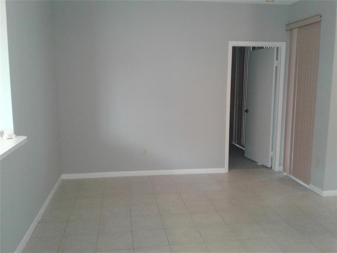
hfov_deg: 55.4
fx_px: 321
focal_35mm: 33
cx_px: 168
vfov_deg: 42.9
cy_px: 126
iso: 100
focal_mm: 3.3
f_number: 2.2
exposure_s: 1/14
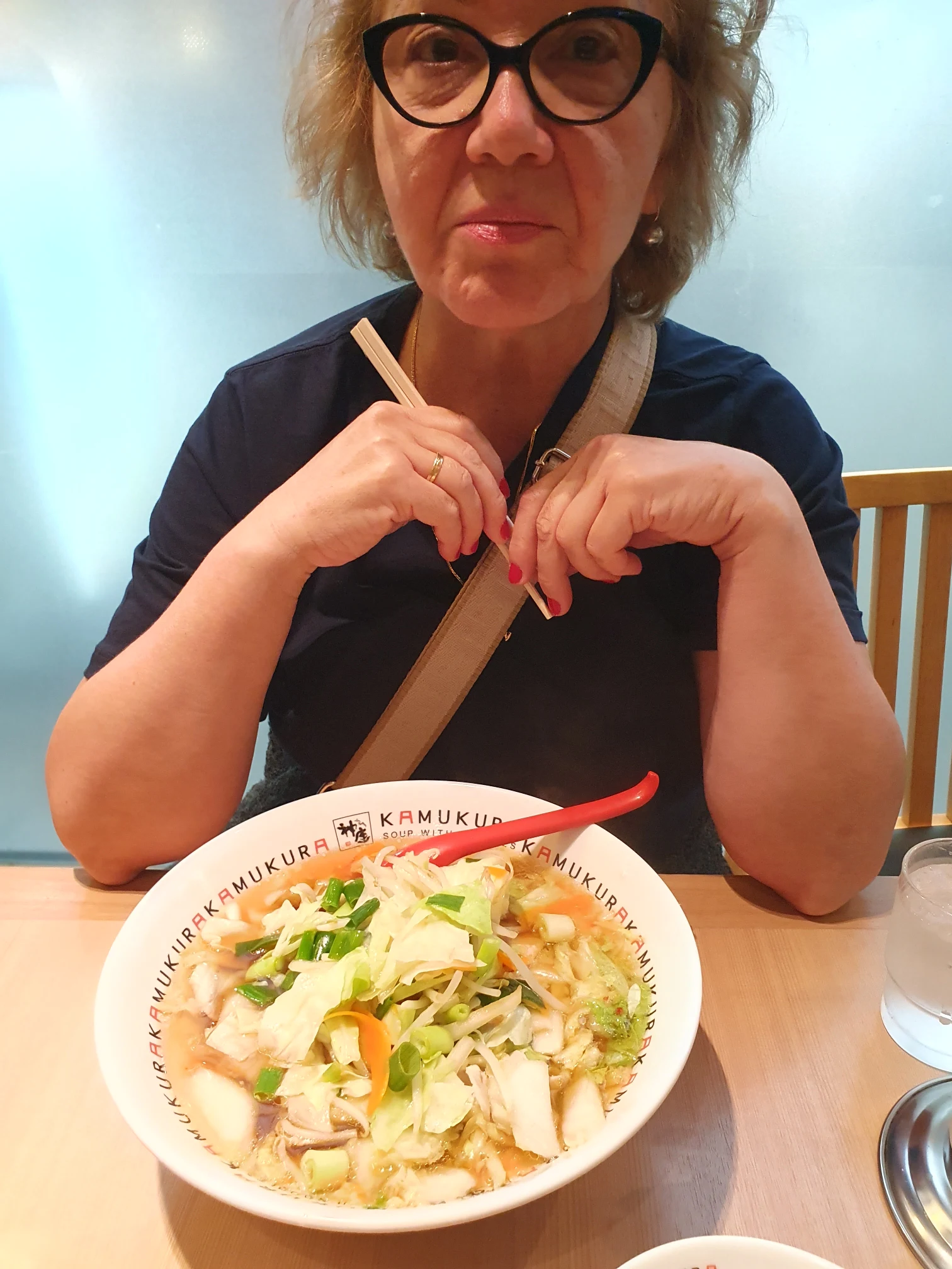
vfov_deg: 67.3
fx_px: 953
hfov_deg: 53.1
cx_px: 476
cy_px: 634
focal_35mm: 26
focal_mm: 4.32
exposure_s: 1/100
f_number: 2.4
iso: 640
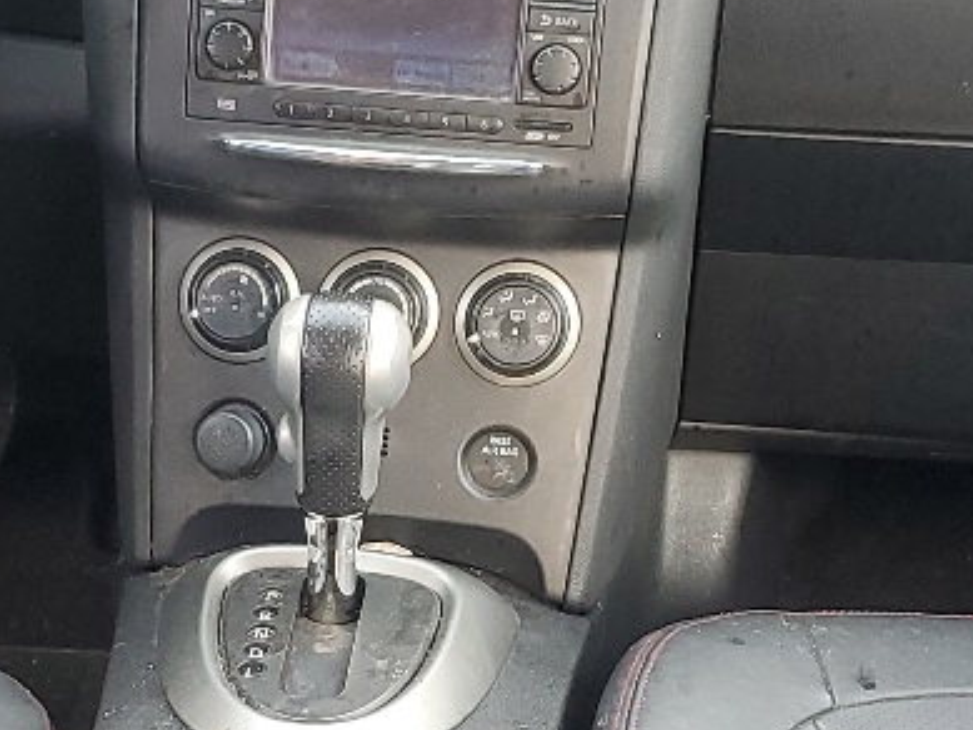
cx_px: 370
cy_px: 760
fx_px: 3009
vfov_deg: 13.6
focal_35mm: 107
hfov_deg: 18.3
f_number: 1.5
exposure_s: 1/120
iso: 93
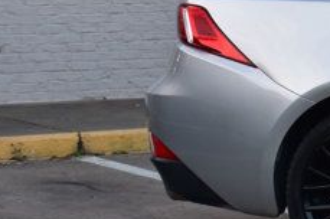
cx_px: 705
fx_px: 1721
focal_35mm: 188
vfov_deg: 7.3
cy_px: 61
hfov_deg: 10.0
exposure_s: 1/50
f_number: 8
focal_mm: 28
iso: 400
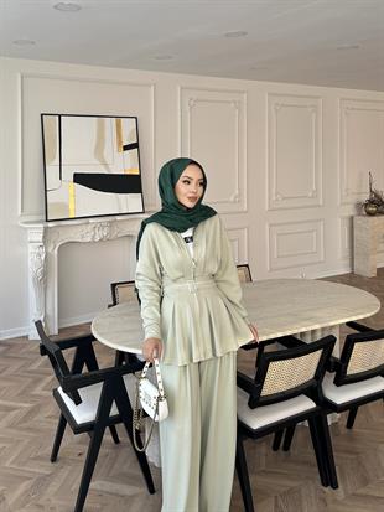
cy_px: 256
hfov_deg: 56.8
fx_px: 355
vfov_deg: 71.6
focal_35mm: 24
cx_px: 192
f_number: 1.78
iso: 125
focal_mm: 6.86
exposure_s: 1/121
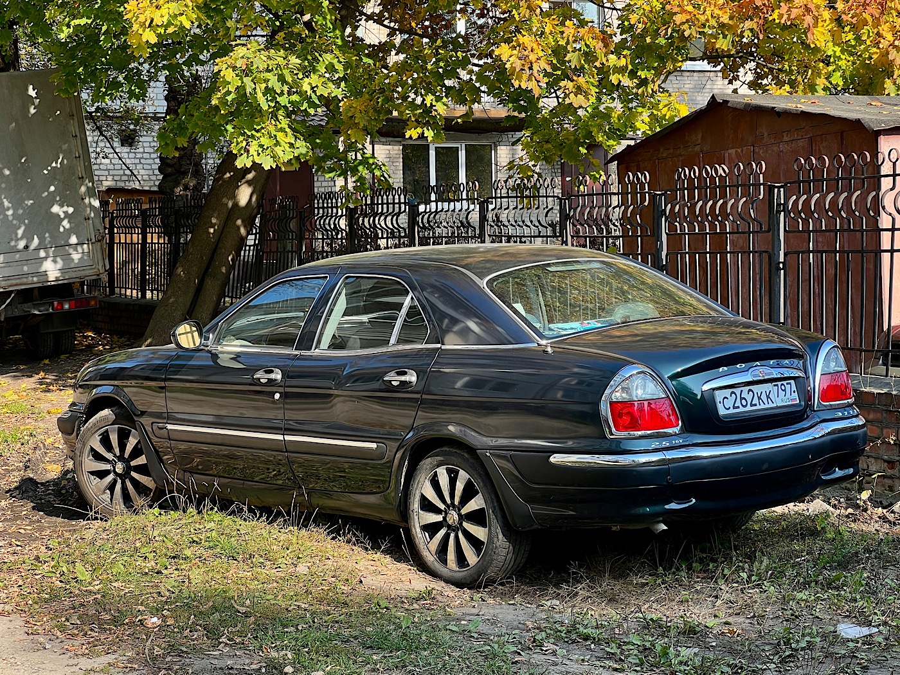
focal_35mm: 77
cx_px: 450
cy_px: 338
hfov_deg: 25.3
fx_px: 2002
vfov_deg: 19.1
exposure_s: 1/172
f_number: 2.8
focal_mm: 9
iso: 32
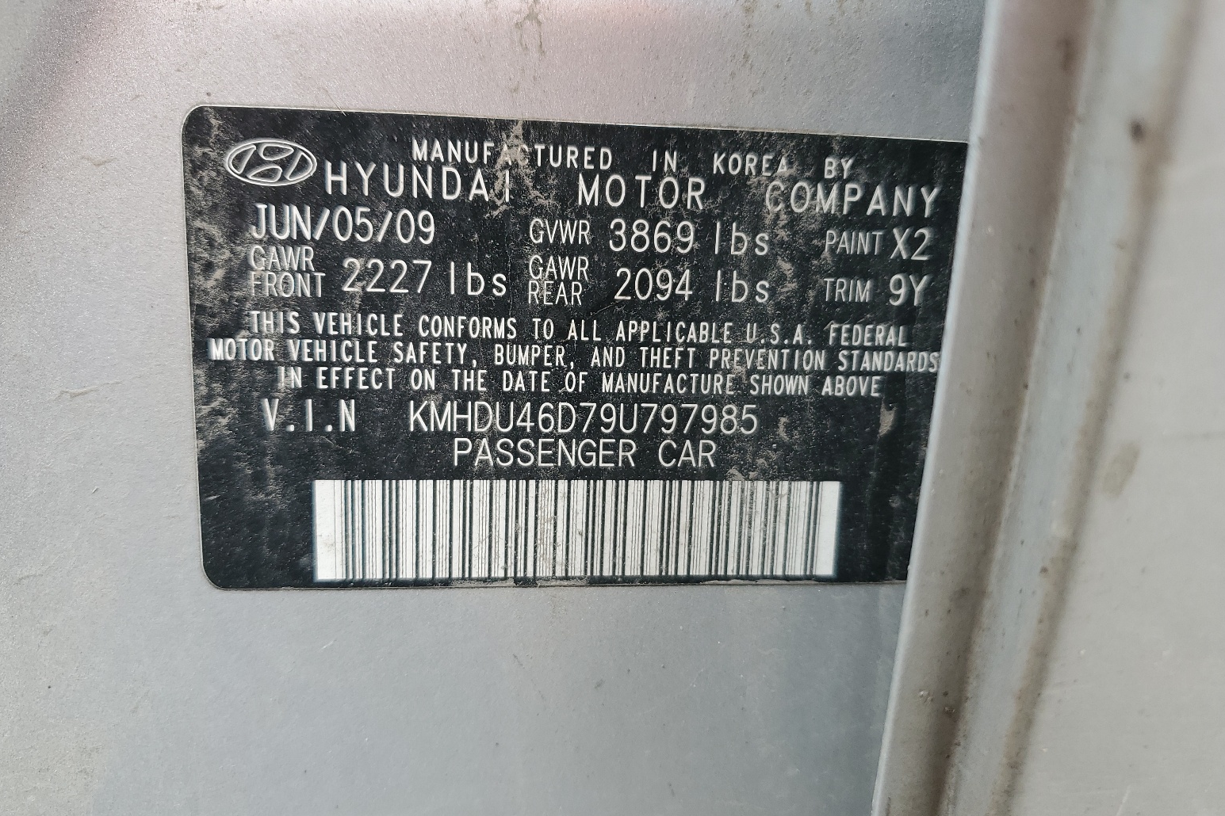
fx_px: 953
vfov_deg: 46.4
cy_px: 399
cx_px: 599
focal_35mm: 28
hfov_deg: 65.5
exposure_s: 1/213
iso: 50
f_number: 1.5
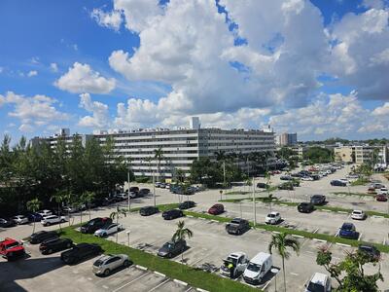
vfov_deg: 58.9
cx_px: 194
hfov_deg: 73.9
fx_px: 258
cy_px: 146
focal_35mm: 23
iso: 12
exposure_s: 1/1677
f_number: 1.7
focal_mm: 6.3
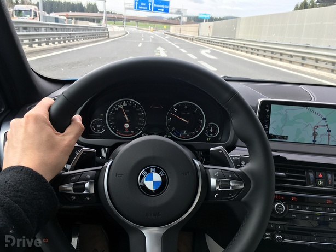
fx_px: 282
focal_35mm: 29
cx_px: 168
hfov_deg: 61.6
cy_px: 126
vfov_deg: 48.3
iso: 25
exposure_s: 1/263
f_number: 2.2
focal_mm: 4.15
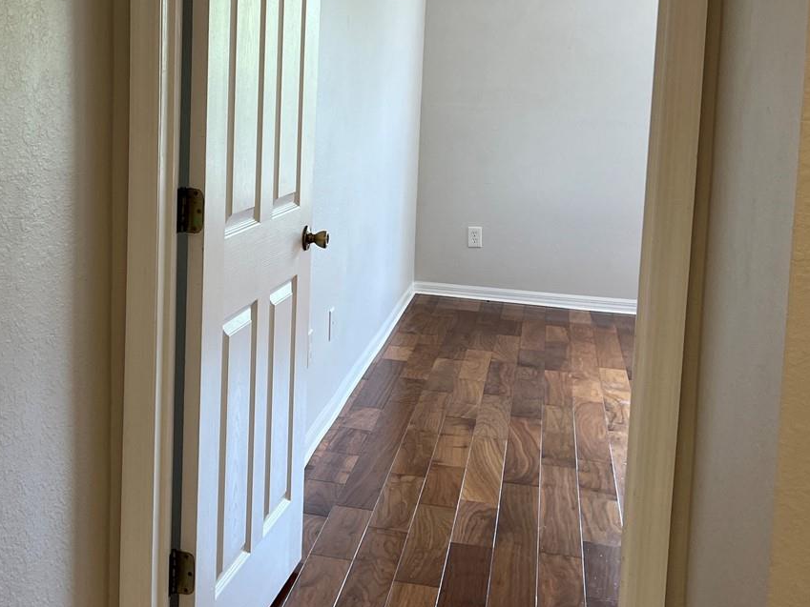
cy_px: 191
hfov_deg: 38.2
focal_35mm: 49
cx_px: 239
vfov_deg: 29.4
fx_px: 1147
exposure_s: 1/120
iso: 80
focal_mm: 5.7
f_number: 1.5
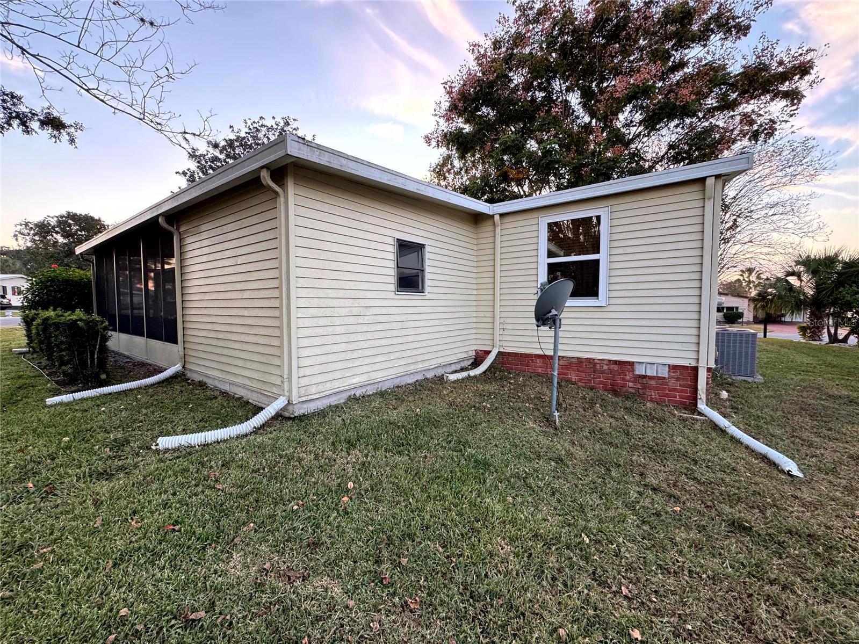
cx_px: 430
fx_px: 347
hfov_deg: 102.1
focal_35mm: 14
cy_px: 322
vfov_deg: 85.7
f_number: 2.2
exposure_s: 1/99
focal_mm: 2.22
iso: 160
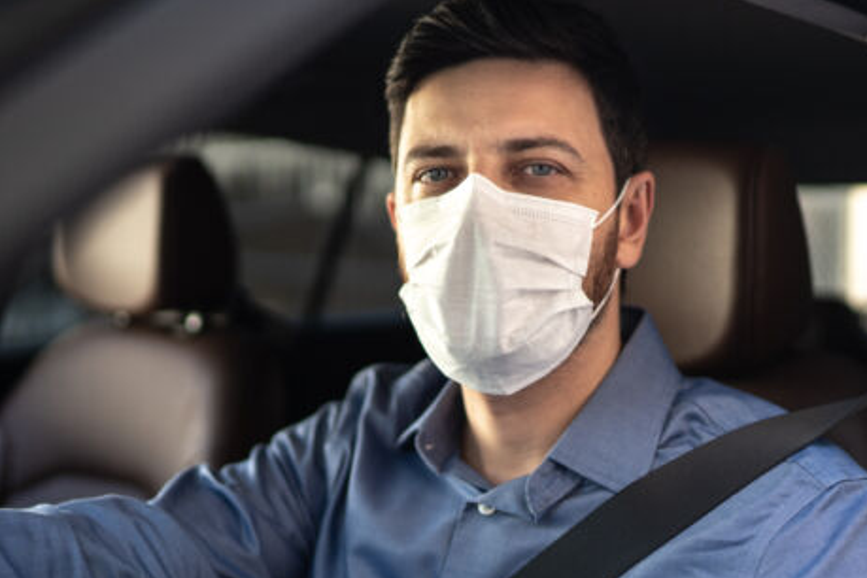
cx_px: 451
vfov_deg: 22.3
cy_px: 319
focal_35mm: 61
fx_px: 1469
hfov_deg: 32.9
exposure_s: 1/1600
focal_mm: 35
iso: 100
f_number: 1.4
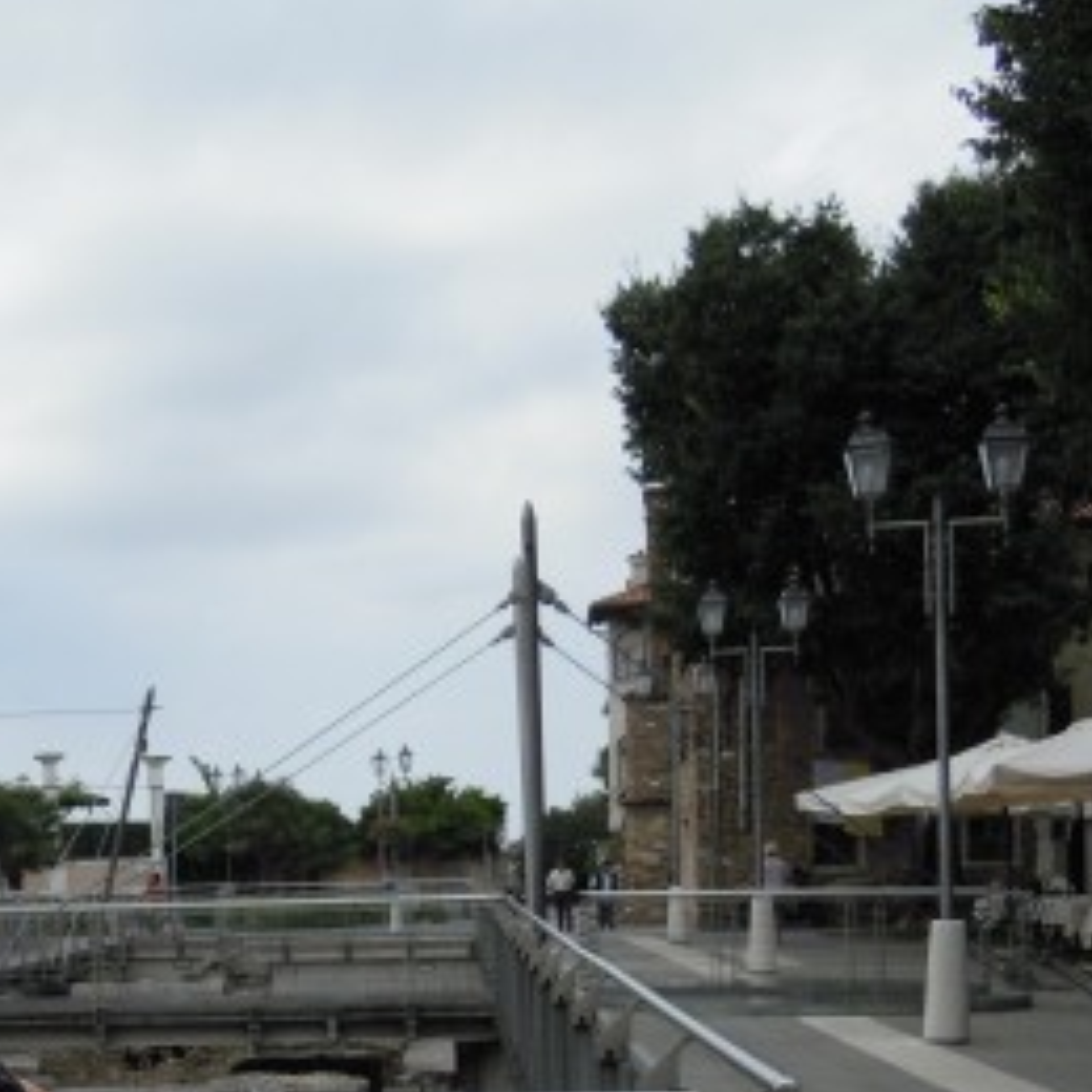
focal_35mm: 61
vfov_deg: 27.4
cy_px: 937
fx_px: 2177
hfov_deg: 27.0
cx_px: 63
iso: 100
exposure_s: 1/400
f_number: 5.4
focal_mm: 5
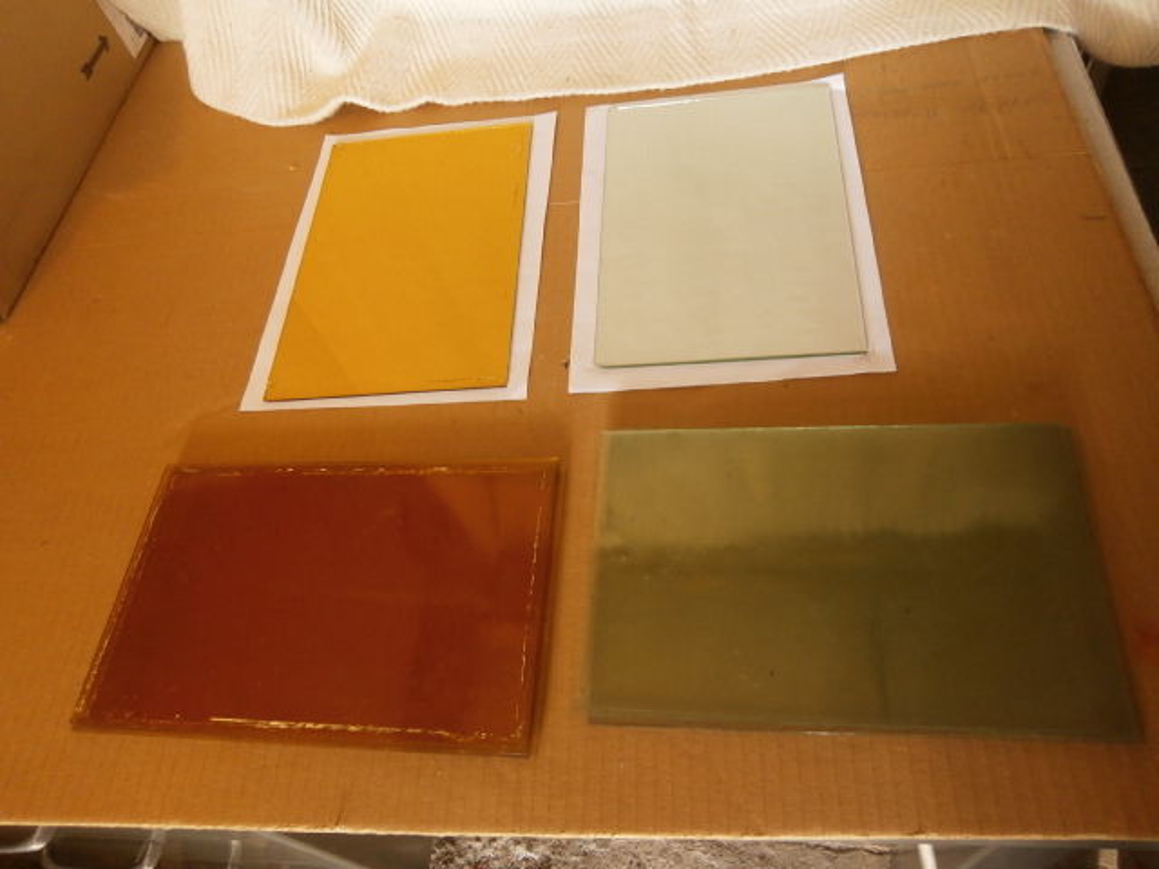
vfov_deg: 53.1
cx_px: 580
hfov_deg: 67.3
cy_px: 434
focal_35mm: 26
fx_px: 871
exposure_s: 1/30
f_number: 2.8
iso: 125
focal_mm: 4.7
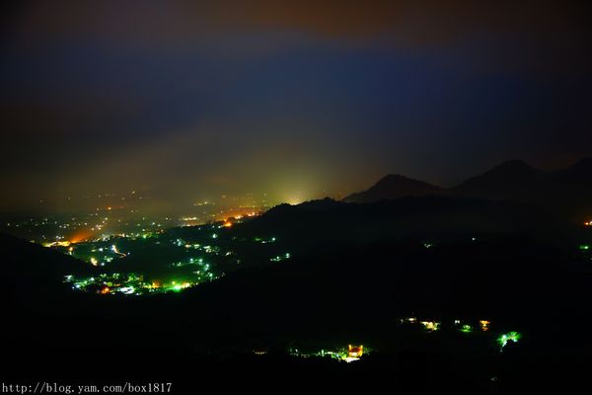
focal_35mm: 36
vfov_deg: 36.9
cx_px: 296
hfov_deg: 53.1
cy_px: 198
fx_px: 592
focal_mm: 24
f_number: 2.8
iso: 100
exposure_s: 71
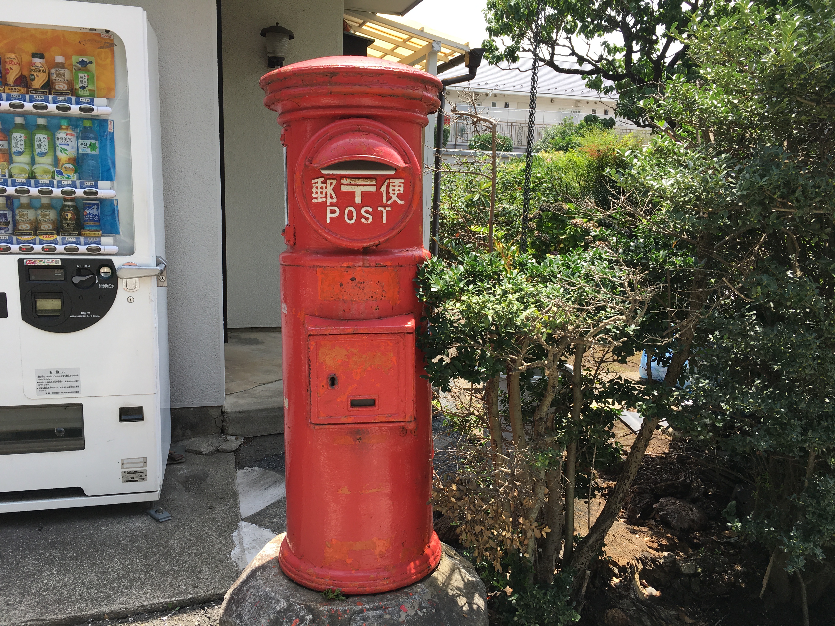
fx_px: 700
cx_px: 418
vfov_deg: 48.2
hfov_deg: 61.7
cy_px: 313
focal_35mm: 29
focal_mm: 4.15
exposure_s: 1/392
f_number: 2.2
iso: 25
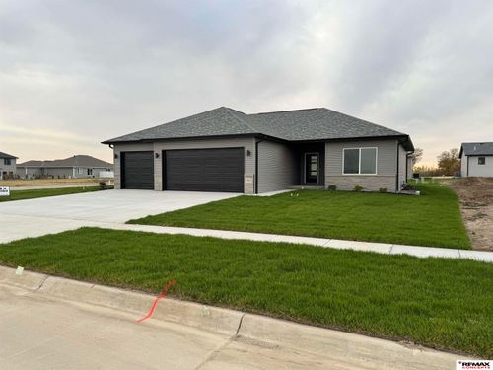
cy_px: 185
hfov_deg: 71.6
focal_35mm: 24
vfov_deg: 56.8
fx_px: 342
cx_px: 246
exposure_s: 1/236
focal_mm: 6.76
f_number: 1.78
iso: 64
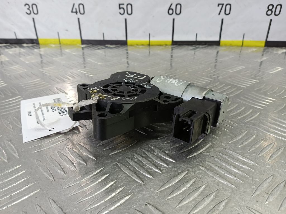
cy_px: 107
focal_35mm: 23
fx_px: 190
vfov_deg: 58.9
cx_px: 143
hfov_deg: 73.9
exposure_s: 1/50
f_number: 1.6
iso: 145
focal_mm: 4.11
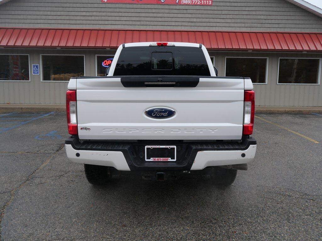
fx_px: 298
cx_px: 161
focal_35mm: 32
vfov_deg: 44.2
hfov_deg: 56.8
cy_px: 120
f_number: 5
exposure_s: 1/160
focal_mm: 16
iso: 200
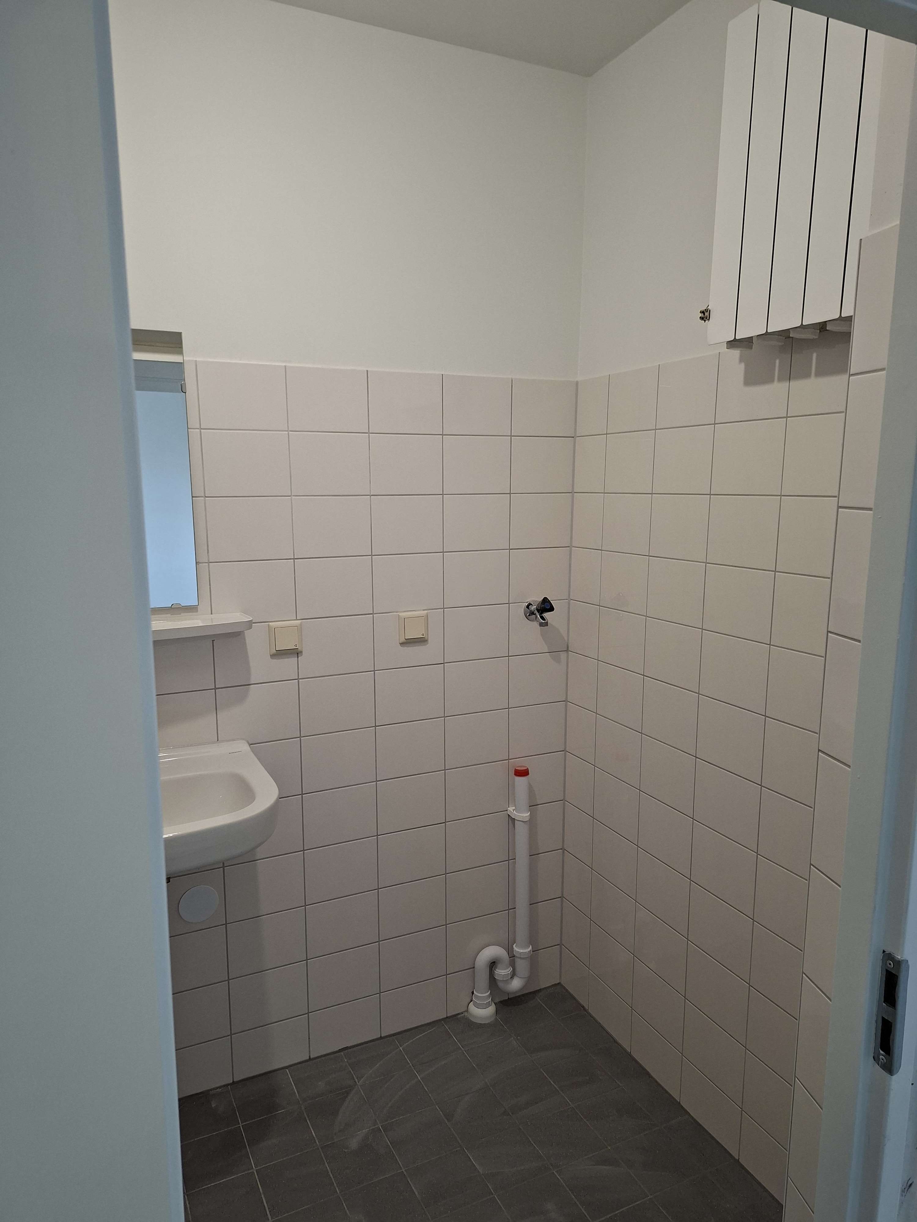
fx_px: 812
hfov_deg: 58.9
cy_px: 611
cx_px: 458
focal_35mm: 23
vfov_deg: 73.9
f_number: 1.8
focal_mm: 5.54
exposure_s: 1/60
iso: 250
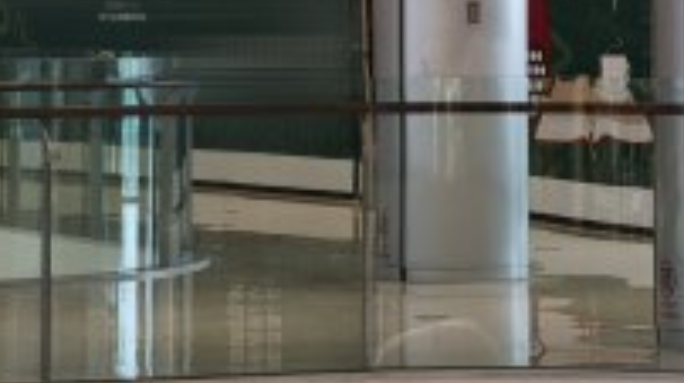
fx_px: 3876
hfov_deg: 10.1
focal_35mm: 214
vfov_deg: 5.6
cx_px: 366
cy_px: -149
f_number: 2.4
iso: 100
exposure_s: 1/100
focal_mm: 7.48
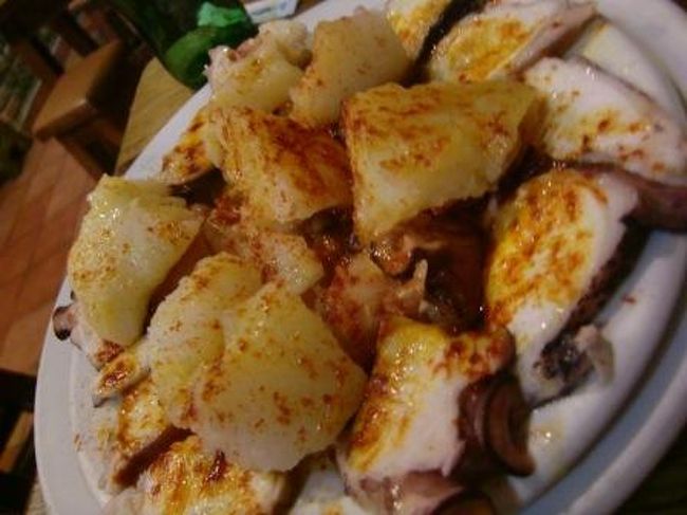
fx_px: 555
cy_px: 258
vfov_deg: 49.7
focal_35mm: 28
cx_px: 344
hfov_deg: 63.5
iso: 400
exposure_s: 1/8
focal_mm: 4.9
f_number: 2.6
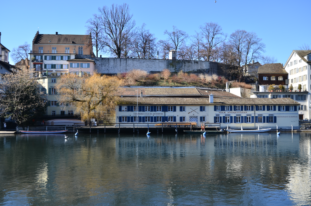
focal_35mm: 33
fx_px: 284
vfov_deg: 39.8
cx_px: 156
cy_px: 103
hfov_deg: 57.3
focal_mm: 22
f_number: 5.6
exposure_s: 1/200
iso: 100
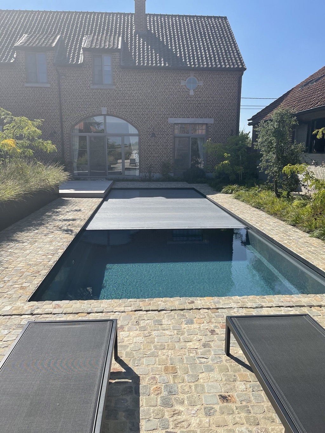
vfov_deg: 67.3
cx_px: 162
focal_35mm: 26
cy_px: 216
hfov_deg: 53.1
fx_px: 325
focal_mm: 5.1
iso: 32
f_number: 1.6
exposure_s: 1/3663
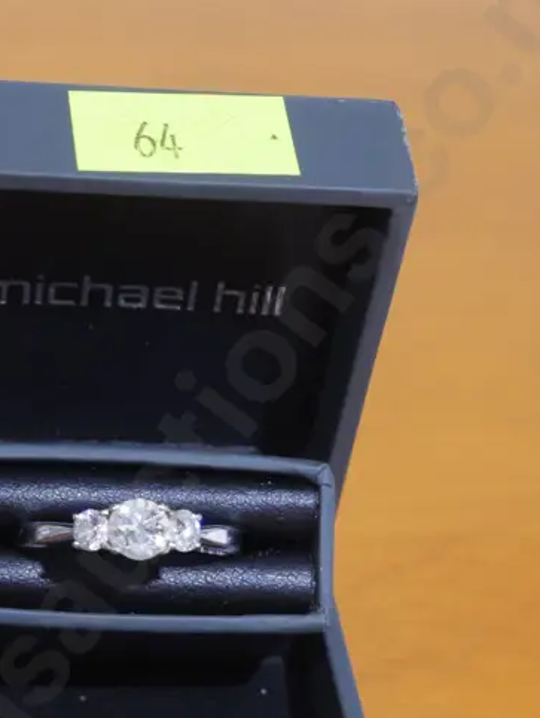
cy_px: 543
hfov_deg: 13.9
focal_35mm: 106
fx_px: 2202
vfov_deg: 18.4
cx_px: 127
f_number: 5.3
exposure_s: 1/60
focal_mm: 25
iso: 1000
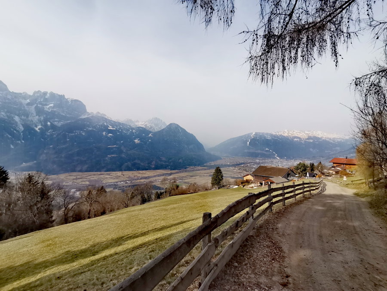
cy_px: 146
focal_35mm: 17
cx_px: 194
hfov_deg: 91.0
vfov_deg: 74.7
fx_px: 190
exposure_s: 1/1263
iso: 50
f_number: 2.4
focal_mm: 1.78
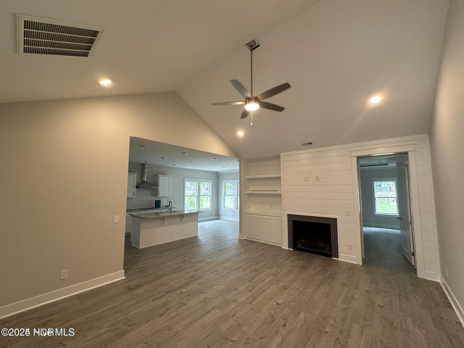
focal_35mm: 14
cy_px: 174
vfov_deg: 85.7
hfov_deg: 102.1
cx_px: 232
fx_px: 188
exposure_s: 1/120
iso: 200
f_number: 2.2
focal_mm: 2.22
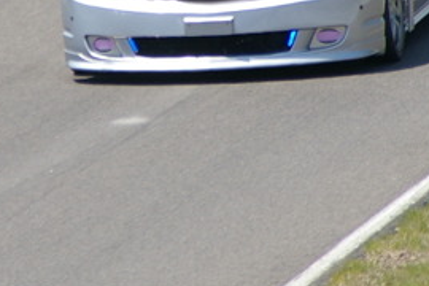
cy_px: 33
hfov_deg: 1.5
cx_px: 141
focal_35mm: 1422
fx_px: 16944
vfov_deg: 1.0
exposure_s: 1/350
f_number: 8
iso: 200
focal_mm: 250
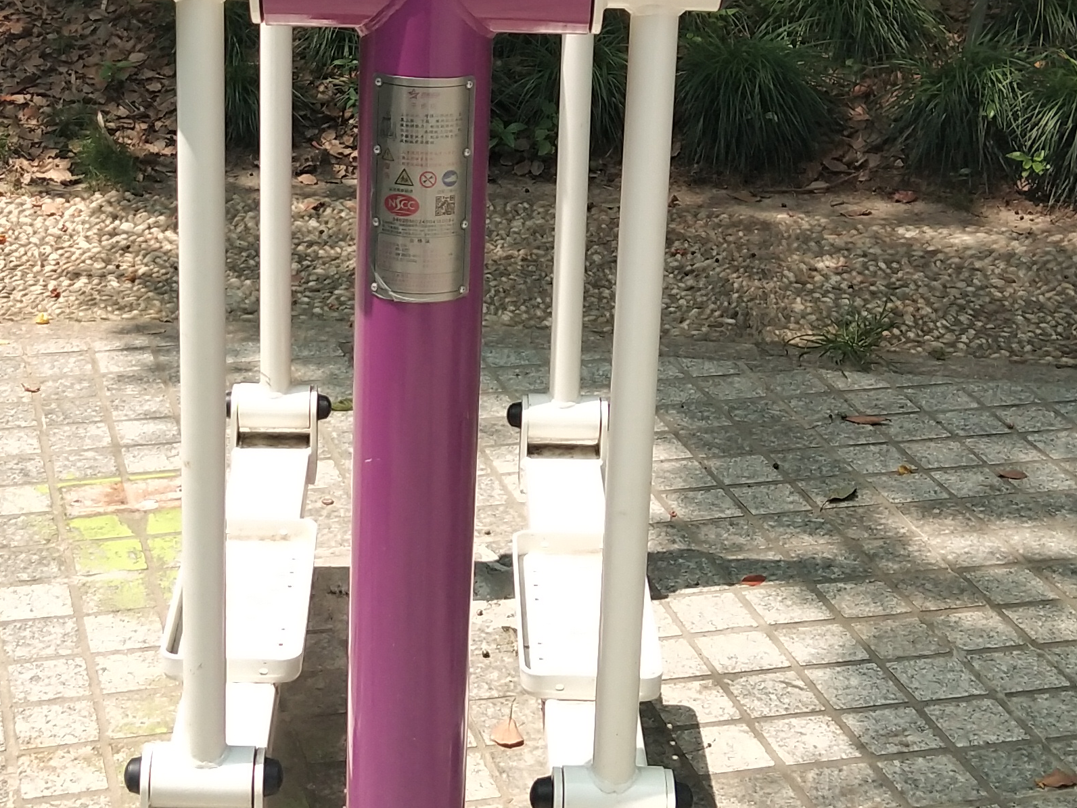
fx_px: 2520
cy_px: 237
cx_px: 424
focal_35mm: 81
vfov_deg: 18.1
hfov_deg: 24.1
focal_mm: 3.69
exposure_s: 1/508
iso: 50
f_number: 2.2
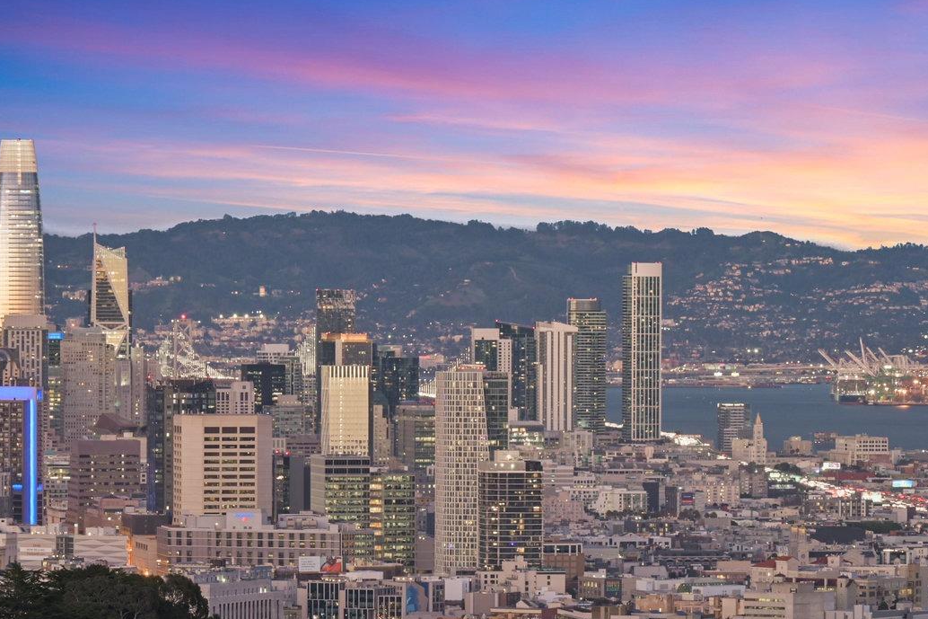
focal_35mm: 217
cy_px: 333
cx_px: 452
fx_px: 5593
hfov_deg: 9.5
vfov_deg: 6.3
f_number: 11
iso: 400
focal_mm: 125
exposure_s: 1/3
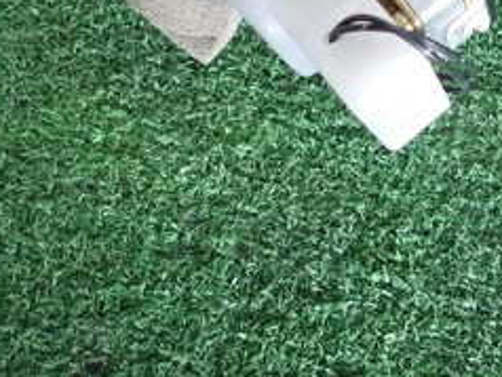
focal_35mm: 63
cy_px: -91
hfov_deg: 27.3
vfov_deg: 21.4
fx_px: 915
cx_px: 591
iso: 200
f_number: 2
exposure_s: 1/60
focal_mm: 4.5
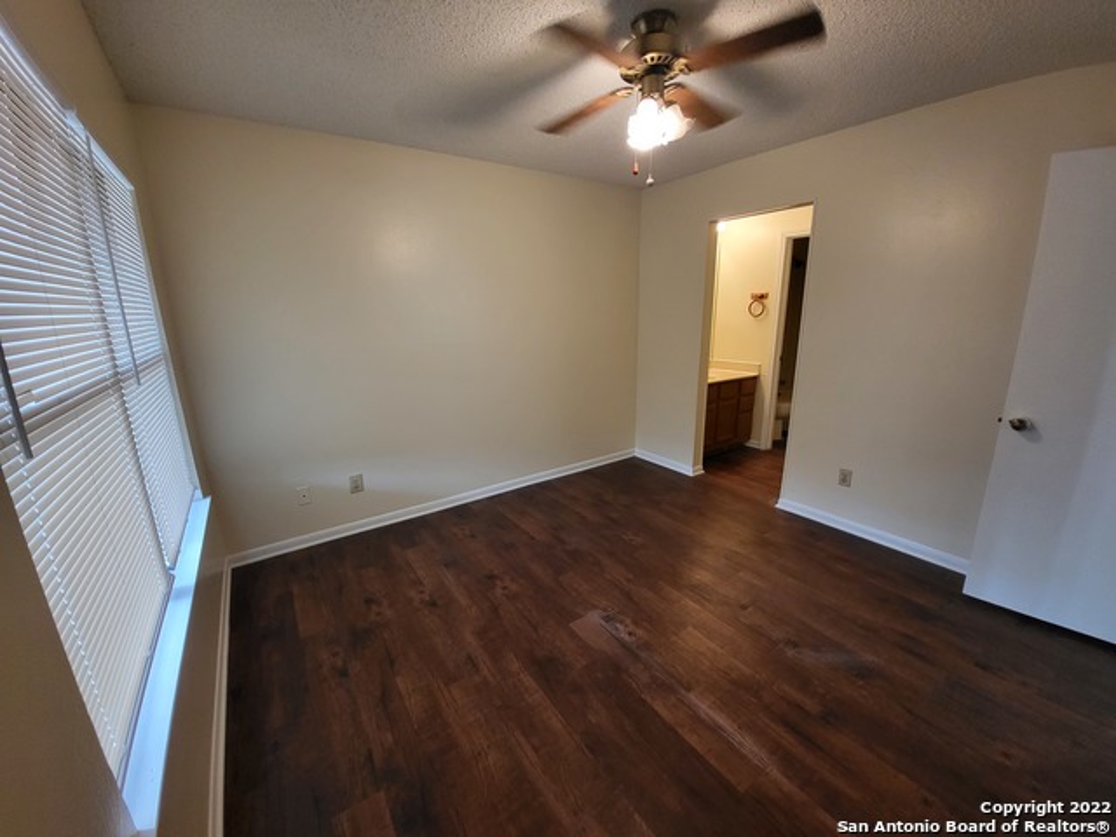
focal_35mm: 13
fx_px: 419
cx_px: 558
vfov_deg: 89.9
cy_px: 418
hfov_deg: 106.2
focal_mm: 1.74
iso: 250
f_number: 2.2
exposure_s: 1/60
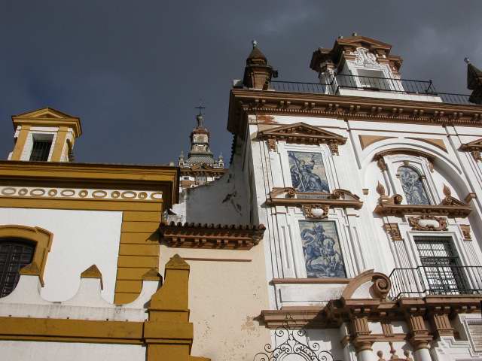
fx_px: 487
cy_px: 180
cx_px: 241
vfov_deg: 40.7
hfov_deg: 52.6
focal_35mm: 35
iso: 200
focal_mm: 8.9
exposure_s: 1/1000
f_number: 8
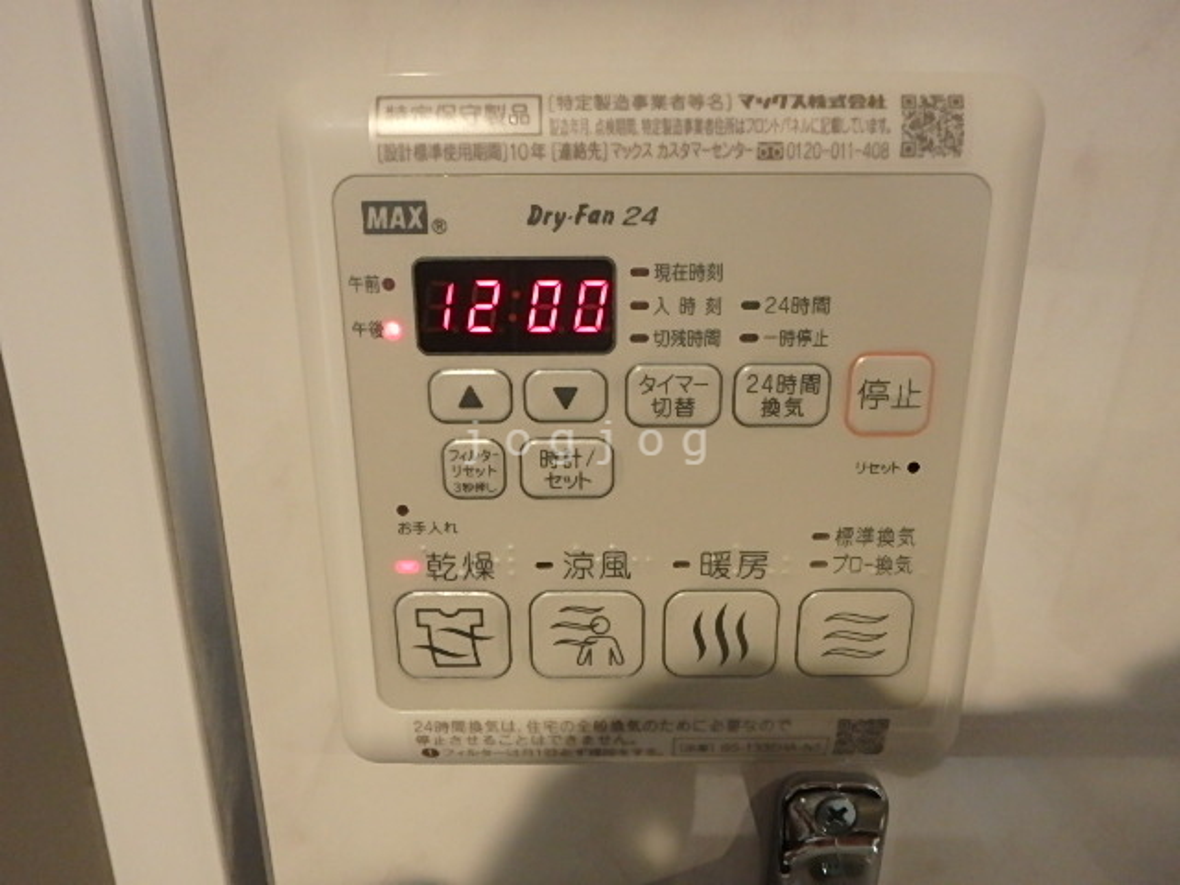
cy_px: 442
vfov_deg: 63.4
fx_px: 716
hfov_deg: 79.0
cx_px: 590
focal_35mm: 21
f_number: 3.5
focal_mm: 3.7
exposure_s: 1/30
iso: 640
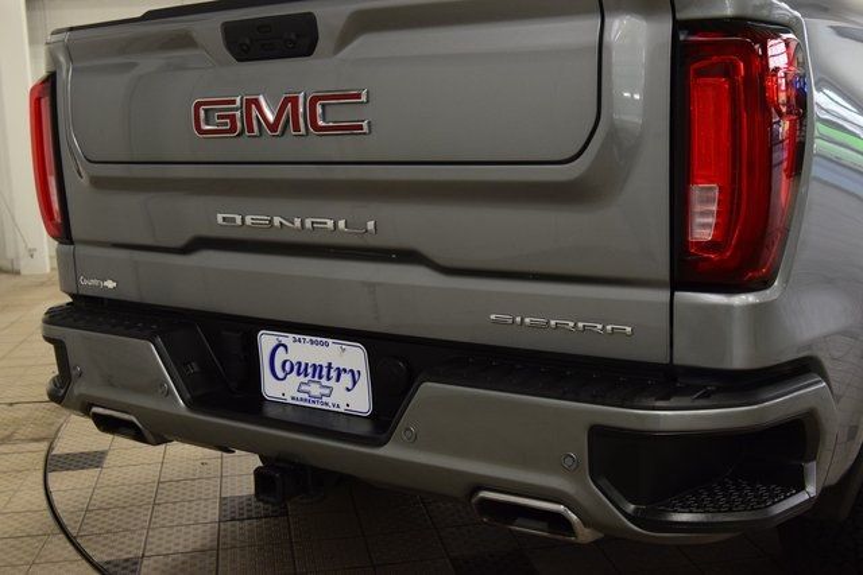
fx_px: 1115
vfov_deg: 29.0
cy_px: 288
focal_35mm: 46
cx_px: 432
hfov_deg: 42.3
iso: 1600
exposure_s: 1/60
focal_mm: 31
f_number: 6.3
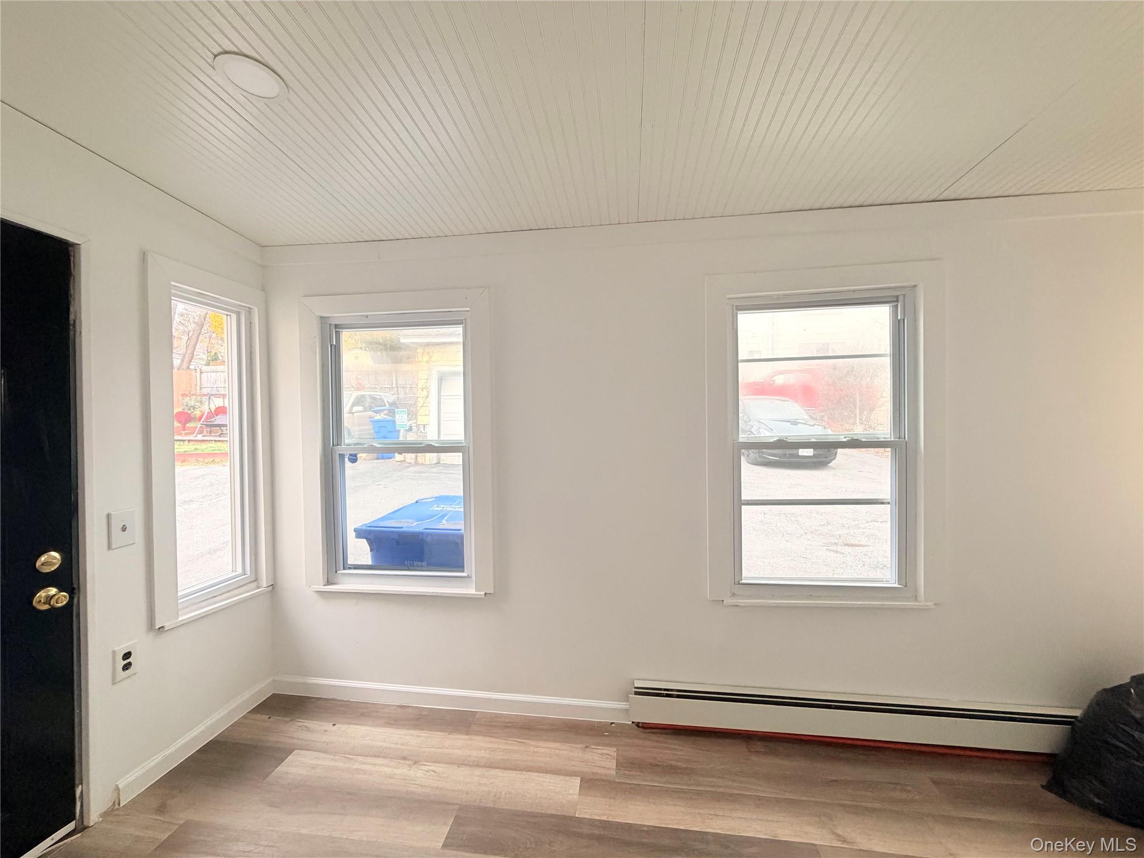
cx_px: 572
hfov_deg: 102.1
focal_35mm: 14
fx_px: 463
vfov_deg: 85.7
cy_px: 429
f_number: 2.2
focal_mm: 2.22
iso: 250
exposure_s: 1/120
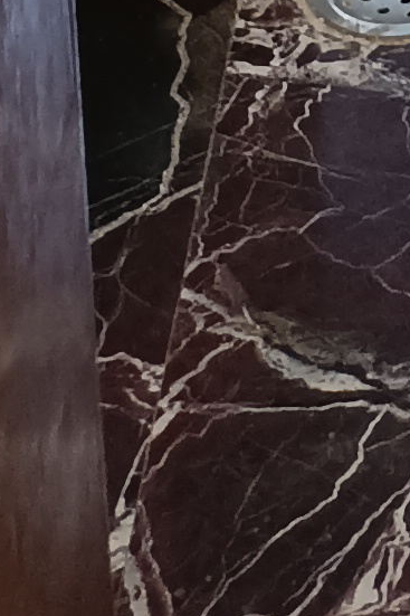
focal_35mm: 201
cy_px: -1535
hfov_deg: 6.0
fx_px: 3436
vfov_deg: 8.0
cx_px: 1512
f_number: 1.5
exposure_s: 1/50.1
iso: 468
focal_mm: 4.94
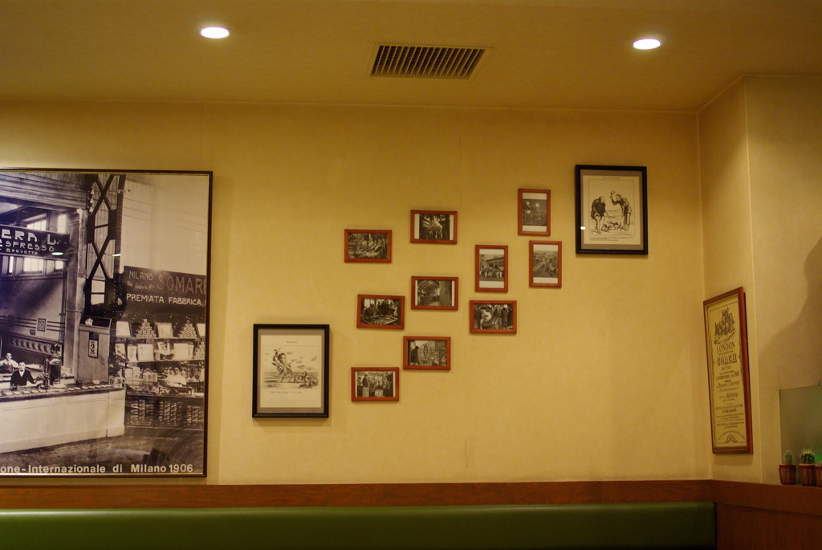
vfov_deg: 25.8
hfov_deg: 37.8
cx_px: 411
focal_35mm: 52
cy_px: 275
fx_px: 1200
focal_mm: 35
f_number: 2.8
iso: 400
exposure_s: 1/20
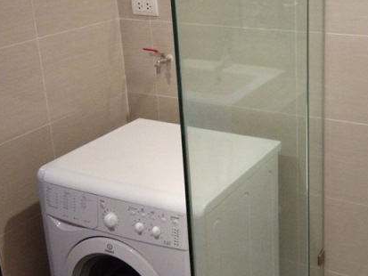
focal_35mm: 60
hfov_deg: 31.7
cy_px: 94
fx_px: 638
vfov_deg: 24.3
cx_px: 267
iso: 800
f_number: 2.2
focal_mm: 3.69
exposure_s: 1/14.3
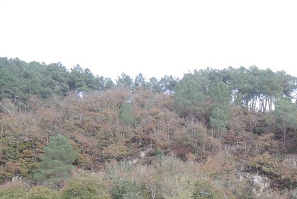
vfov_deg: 21.8
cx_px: 303
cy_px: 234
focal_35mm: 58
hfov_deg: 31.6
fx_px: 479
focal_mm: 5.1
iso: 80
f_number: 2.8
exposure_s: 1/200
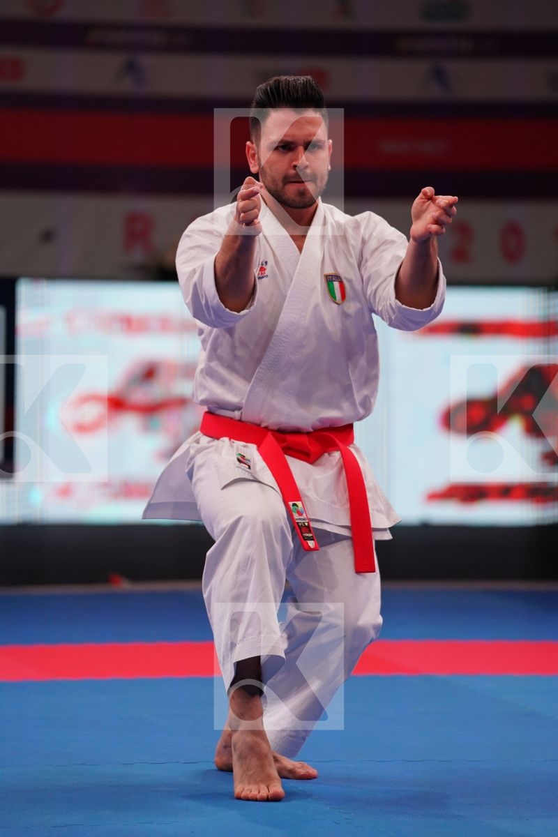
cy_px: 418
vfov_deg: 10.3
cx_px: 279
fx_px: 4650
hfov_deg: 6.9
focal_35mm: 200
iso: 1000
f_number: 2.8
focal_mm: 200
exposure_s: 1/500
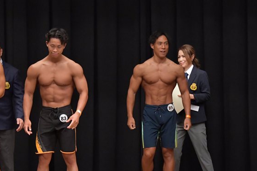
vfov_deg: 4.9
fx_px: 2005
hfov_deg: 7.3
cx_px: 148
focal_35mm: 281
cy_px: 110
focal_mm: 135
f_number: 5.6
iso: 6400
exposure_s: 1/400
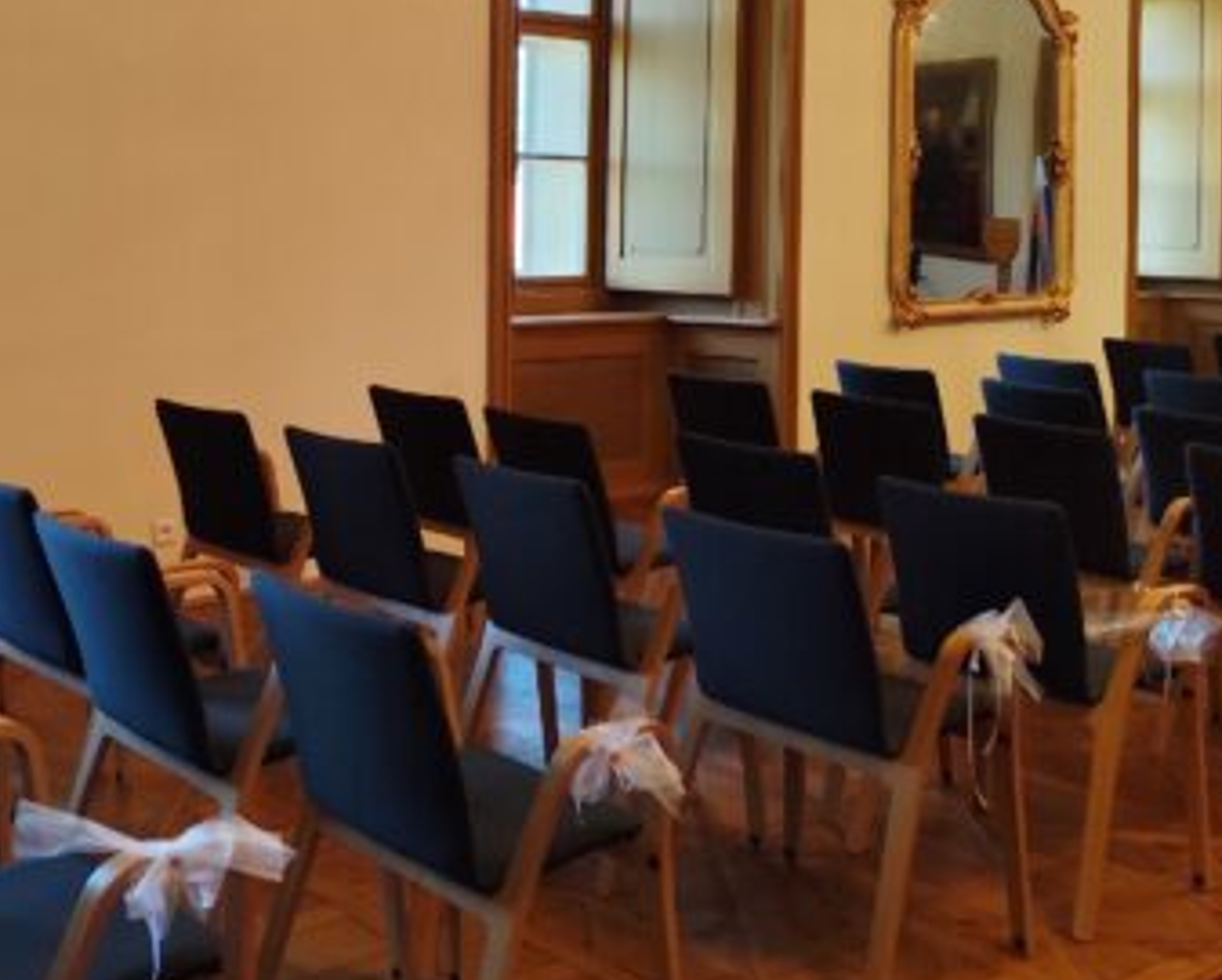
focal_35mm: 45
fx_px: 1628
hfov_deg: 39.5
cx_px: 239
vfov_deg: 32.6
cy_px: 205
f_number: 1.65
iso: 250
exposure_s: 1/100
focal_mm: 6.19
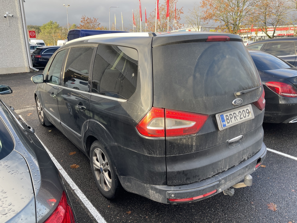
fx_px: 214
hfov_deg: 69.4
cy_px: 112
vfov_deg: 54.9
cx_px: 148
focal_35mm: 25
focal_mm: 5.1
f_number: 1.6
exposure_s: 1/221
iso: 32
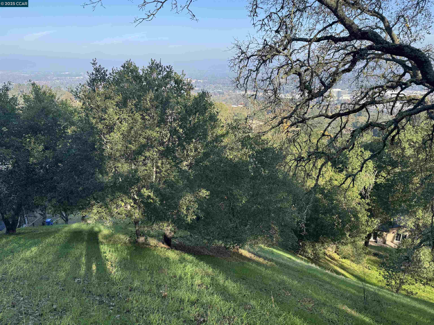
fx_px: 301
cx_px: 217
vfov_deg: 56.8
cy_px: 162
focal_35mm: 24
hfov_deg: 71.6
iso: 80
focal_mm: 6.76
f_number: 1.78
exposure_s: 1/1026
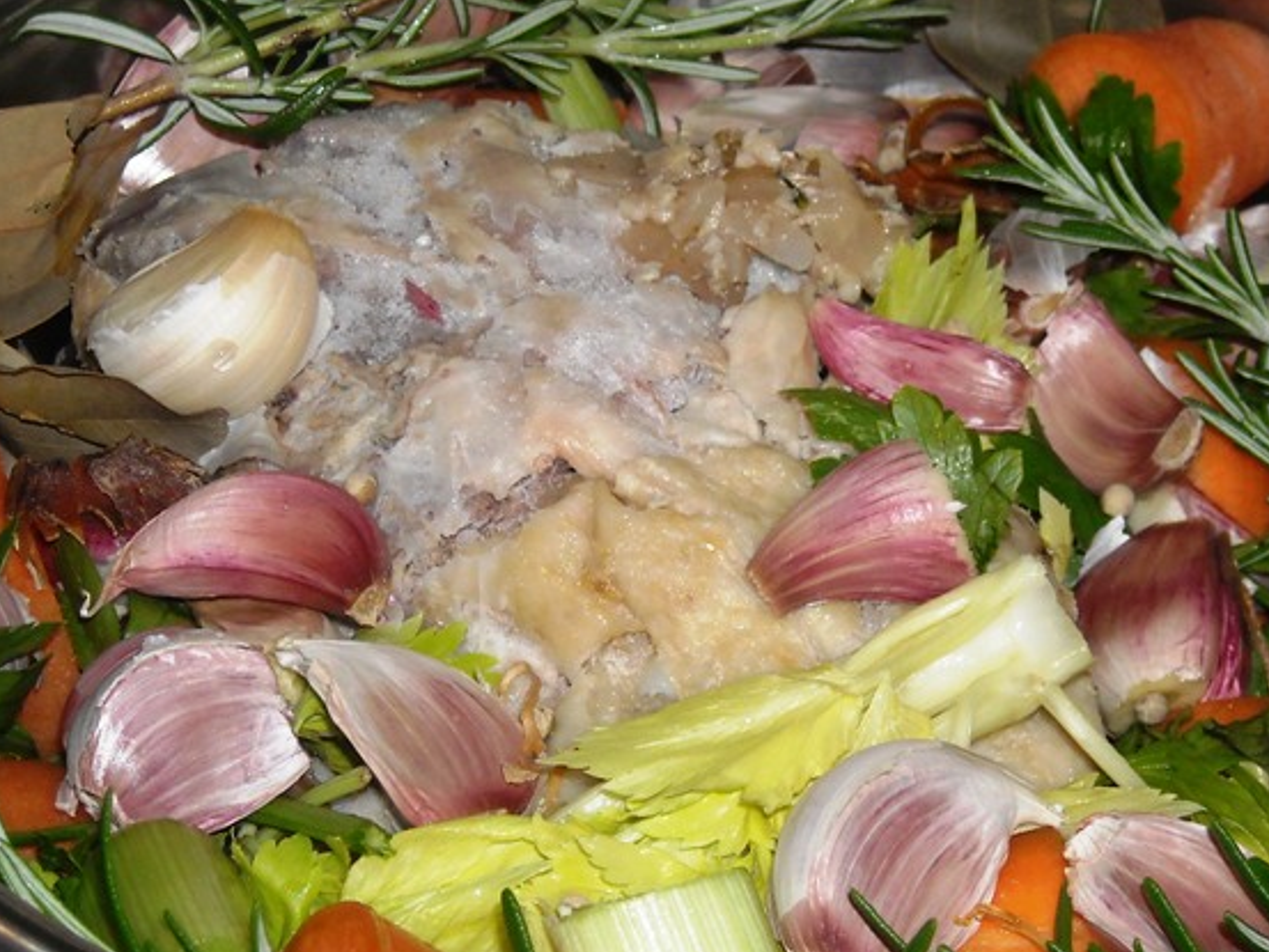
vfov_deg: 13.5
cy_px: 466
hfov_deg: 17.9
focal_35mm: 110
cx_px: 762
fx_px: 4033
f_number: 3.9
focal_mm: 12.3
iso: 200
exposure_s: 1/125
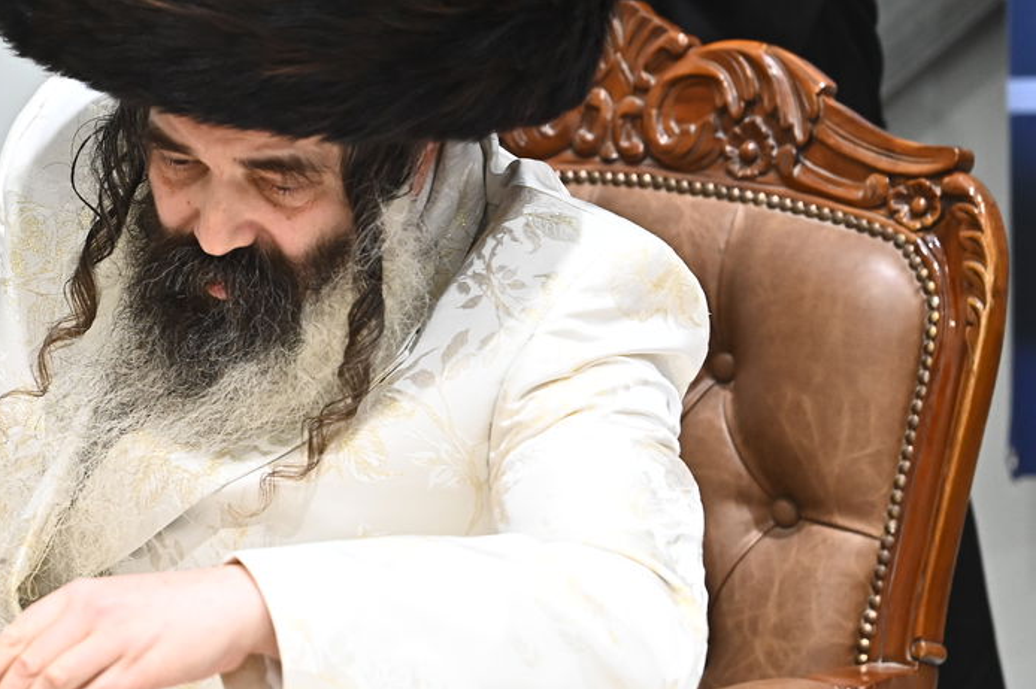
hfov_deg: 5.8
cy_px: 336
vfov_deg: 3.9
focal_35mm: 353
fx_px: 10153
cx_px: 170
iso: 2500
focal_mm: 175
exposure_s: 1/160
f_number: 4.5
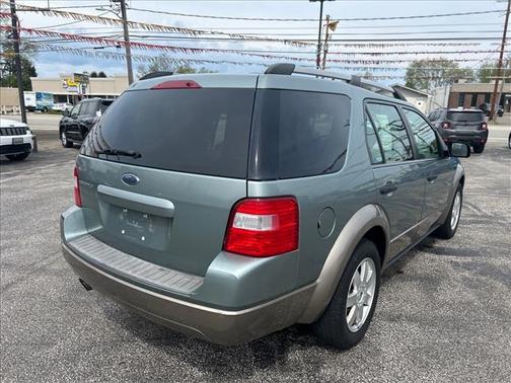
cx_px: 256
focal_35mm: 26
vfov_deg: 53.1
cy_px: 192
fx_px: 384
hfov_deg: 67.3
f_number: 1.5
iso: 50
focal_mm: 5.7
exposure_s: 1/3257
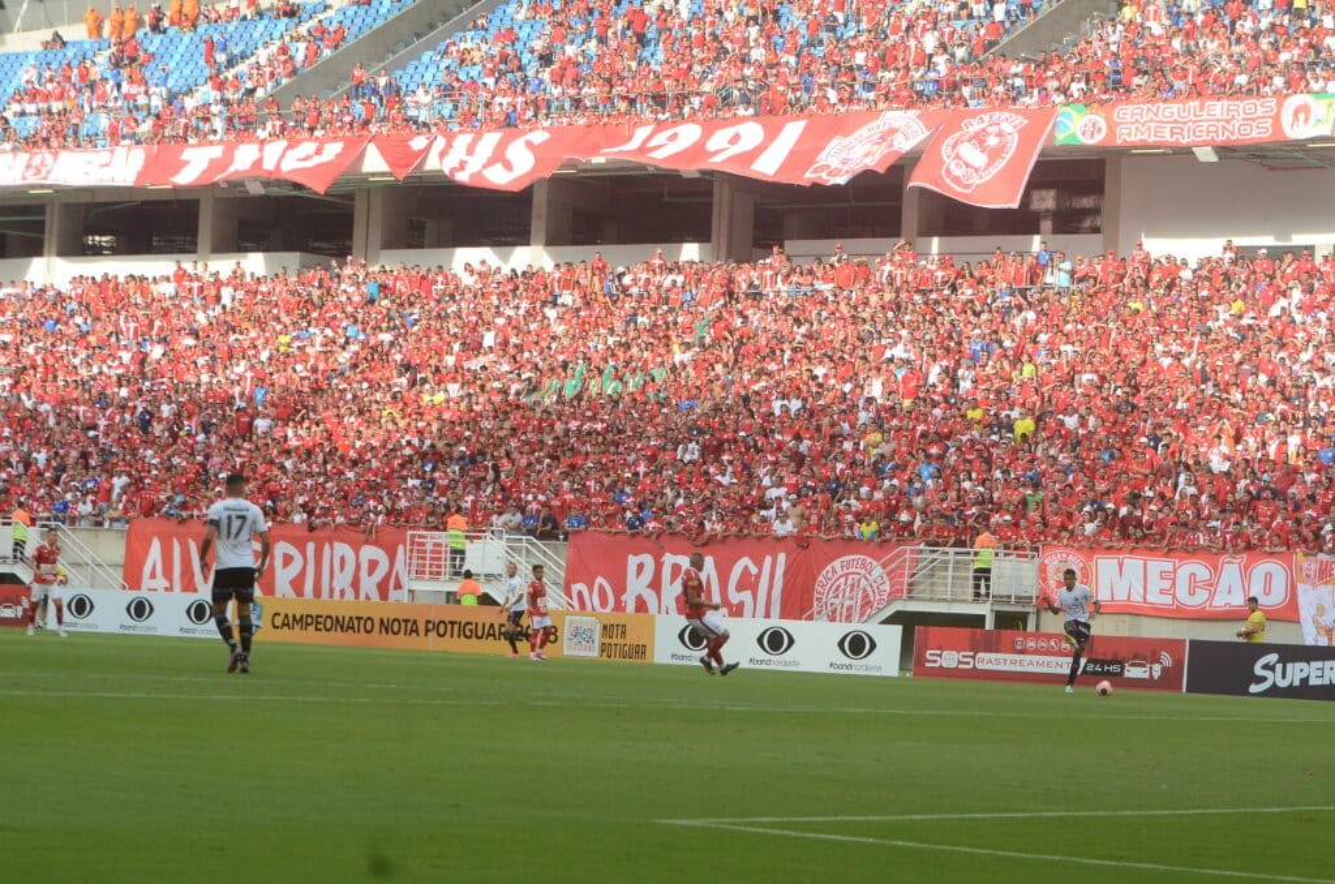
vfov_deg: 13.0
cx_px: 668
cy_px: 442
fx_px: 3885
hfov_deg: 19.5
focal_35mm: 105
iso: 1000
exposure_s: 1/1000
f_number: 7.1
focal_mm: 70
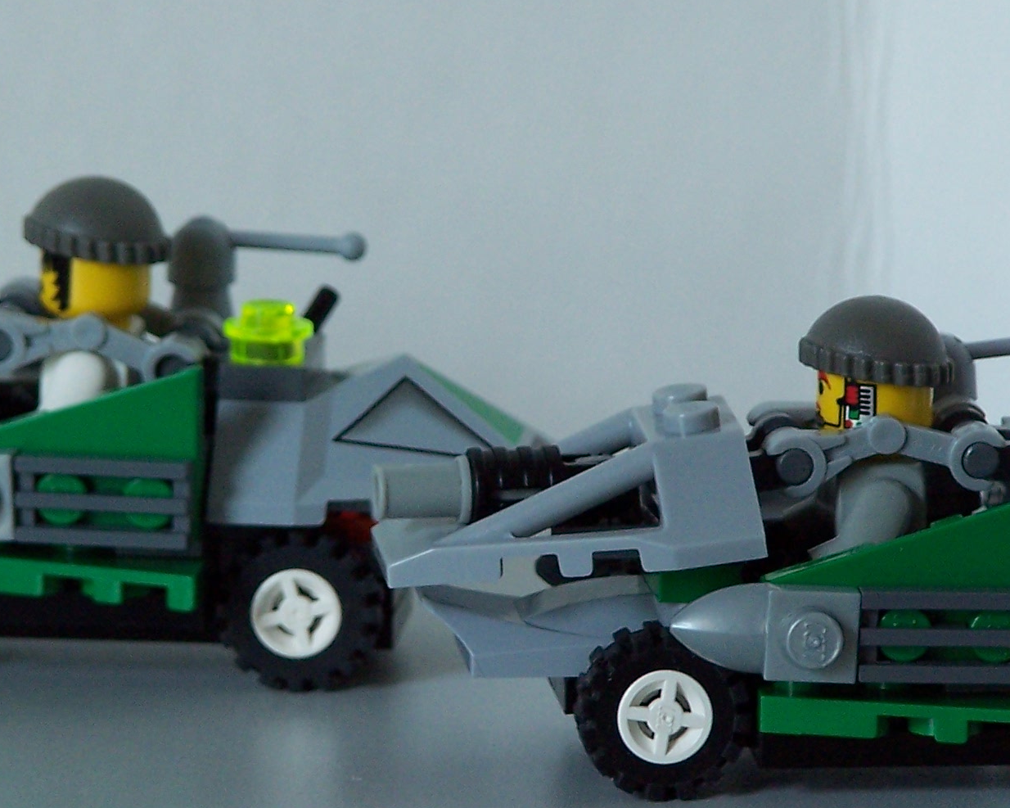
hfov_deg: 6.3
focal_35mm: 308
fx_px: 9206
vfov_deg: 5.0
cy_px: 463
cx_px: 369
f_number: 3.2
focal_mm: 28
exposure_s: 1/15
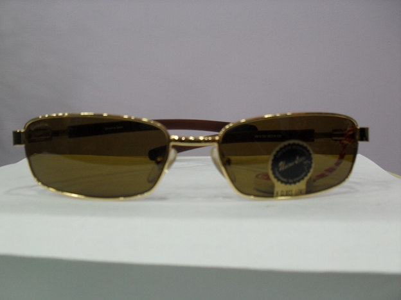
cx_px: 200
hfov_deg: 49.0
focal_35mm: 38
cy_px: 150
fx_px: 440
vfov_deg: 37.7
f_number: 2.8
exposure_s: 1/30
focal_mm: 6.3
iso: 80
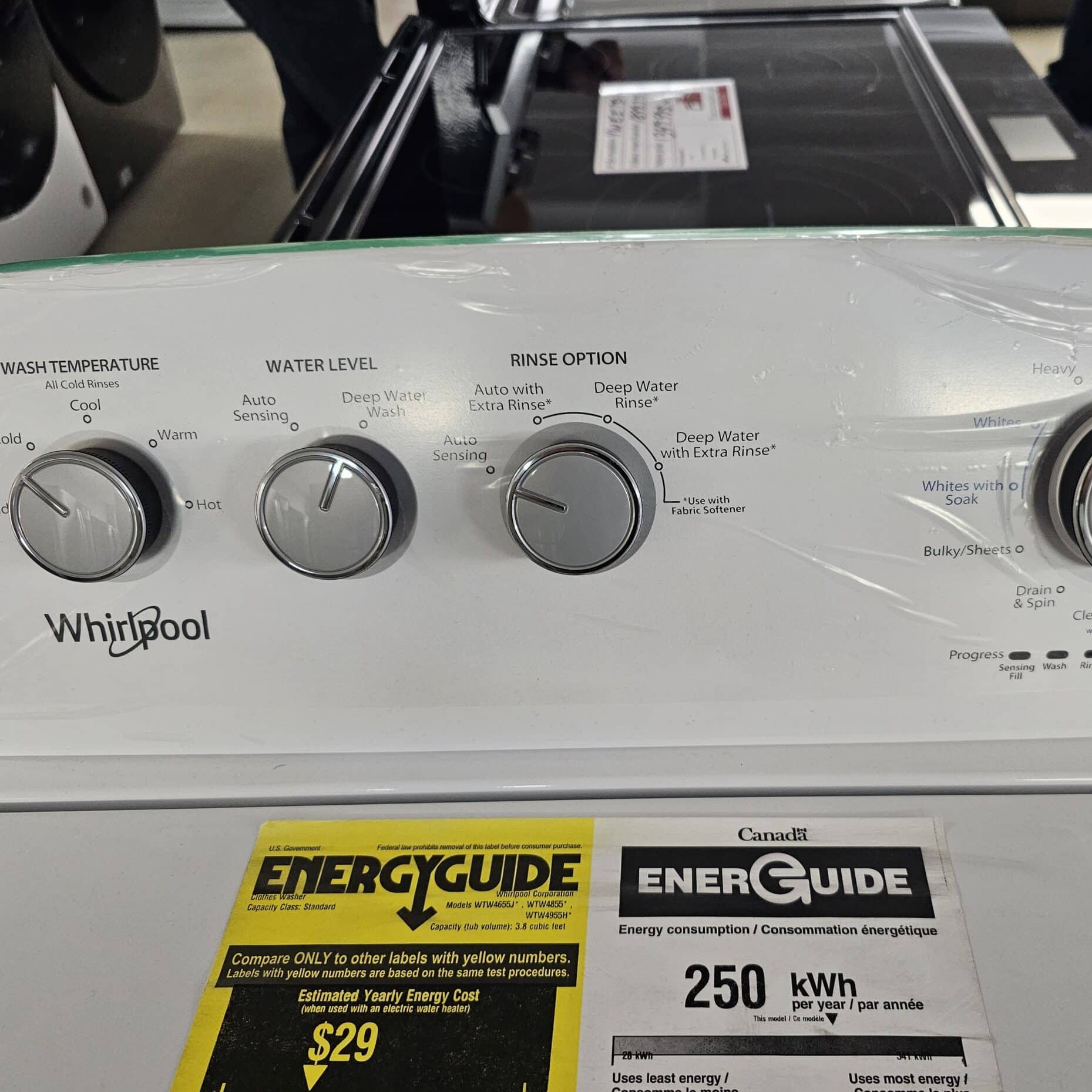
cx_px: 677
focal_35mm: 28
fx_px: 999
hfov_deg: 56.7
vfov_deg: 57.3
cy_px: 556
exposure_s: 1/120
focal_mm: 6.3
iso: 800
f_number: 1.7
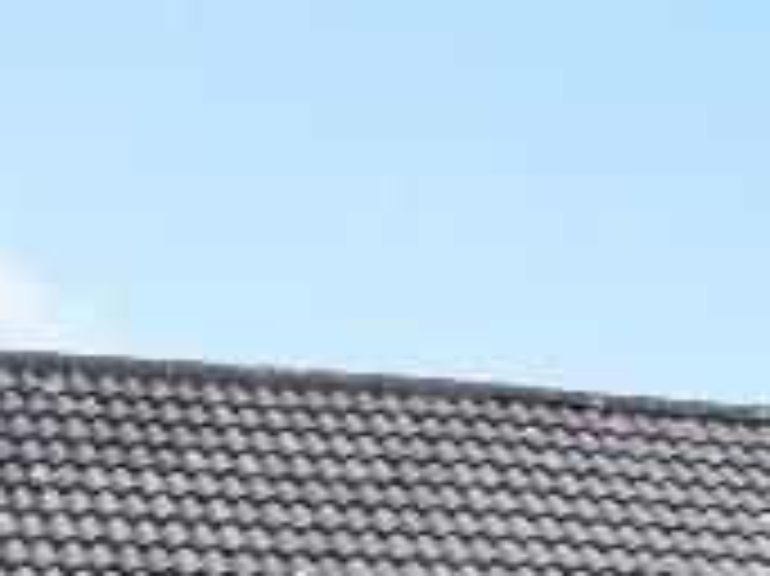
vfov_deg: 6.7
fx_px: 4601
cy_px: 1496
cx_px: -230
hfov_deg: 9.4
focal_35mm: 207
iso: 220
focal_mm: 24
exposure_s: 1/250
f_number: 8
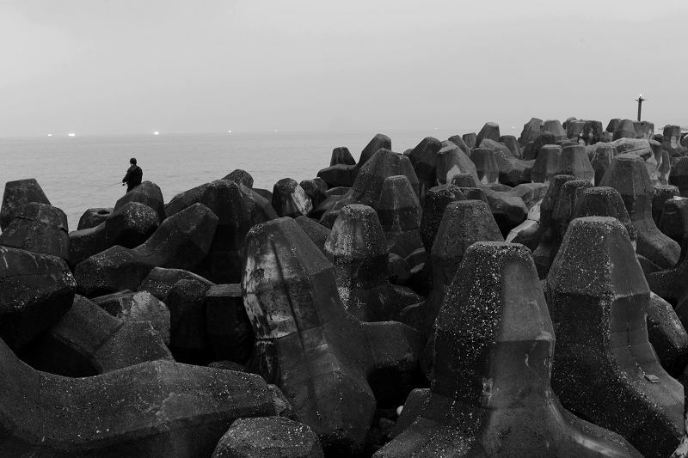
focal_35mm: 35
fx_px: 669
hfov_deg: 54.4
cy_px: 229
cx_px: 344
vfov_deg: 37.8
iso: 800
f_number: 8
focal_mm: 35
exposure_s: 1/10
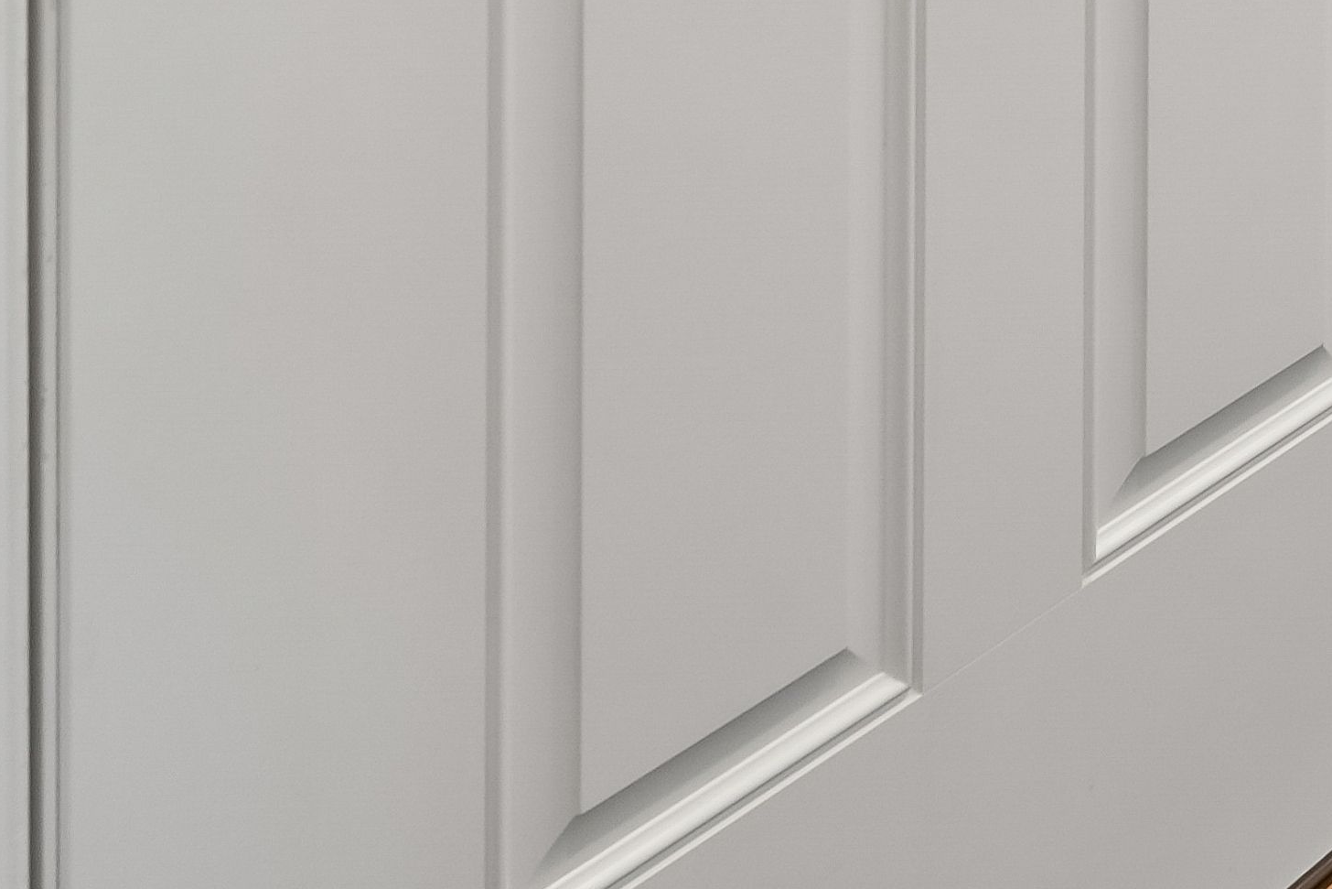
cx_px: 1853
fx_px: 2849
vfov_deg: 14.3
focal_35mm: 77
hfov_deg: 22.7
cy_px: -986
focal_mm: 16
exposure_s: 1/15
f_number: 8
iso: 400
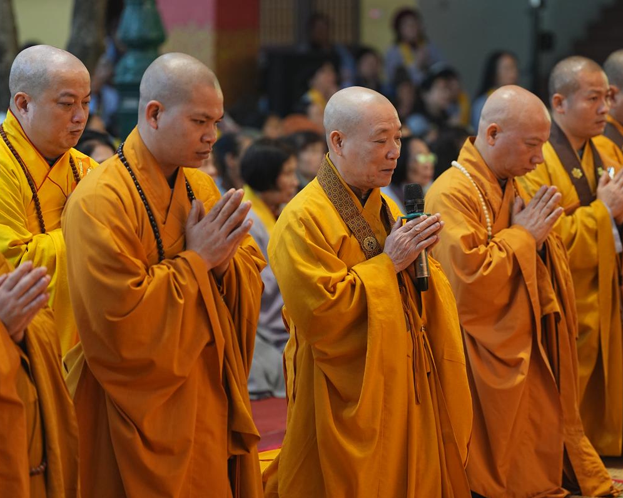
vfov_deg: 11.2
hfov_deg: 14.0
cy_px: 249
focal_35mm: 138
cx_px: 362
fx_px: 2544
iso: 2000
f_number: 2.8
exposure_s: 1/100
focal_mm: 122
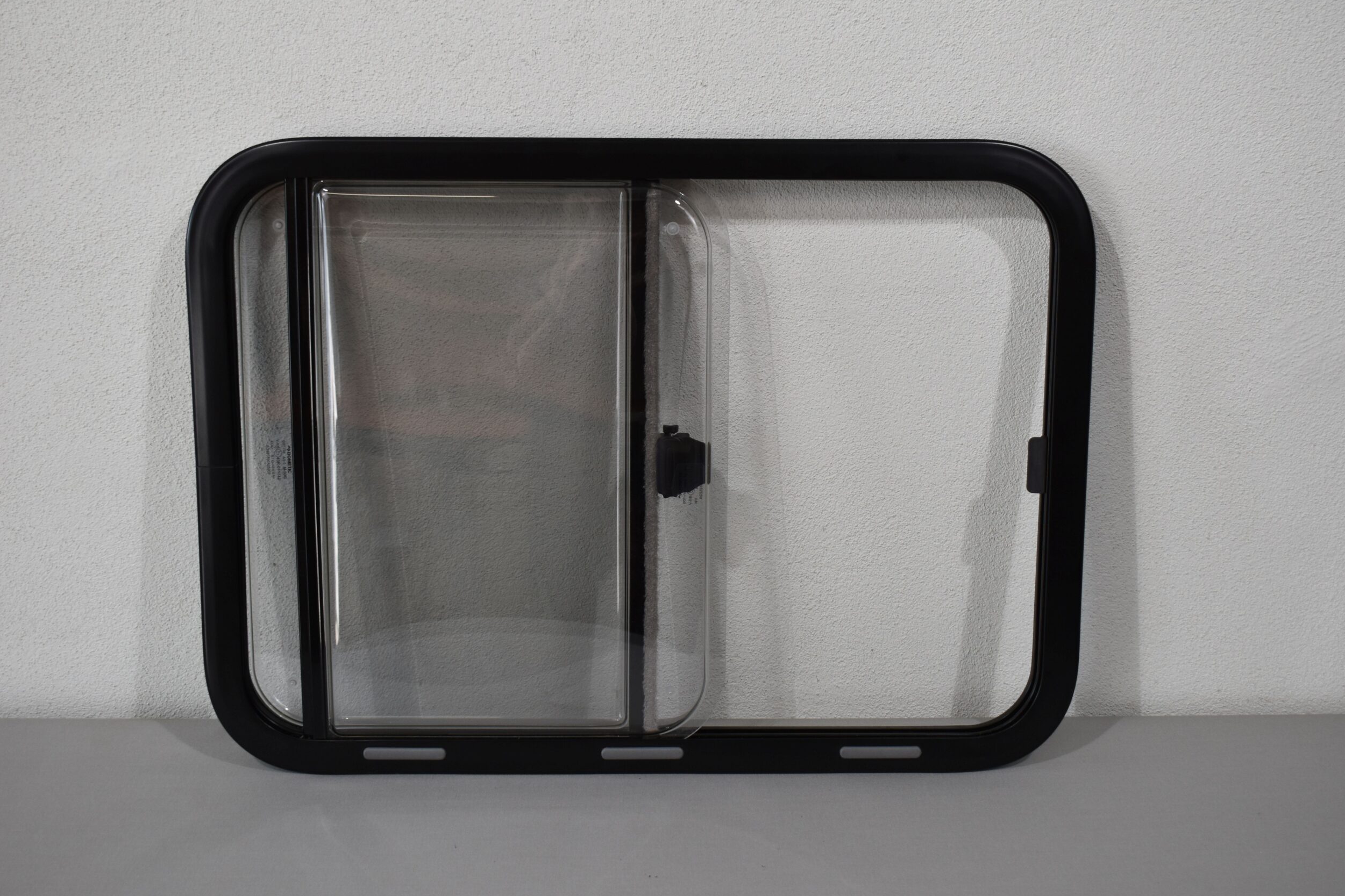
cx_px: 679
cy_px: 445
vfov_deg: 31.2
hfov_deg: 45.4
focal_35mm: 43
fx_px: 1606
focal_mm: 28
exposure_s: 1/125
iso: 320
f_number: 5.6
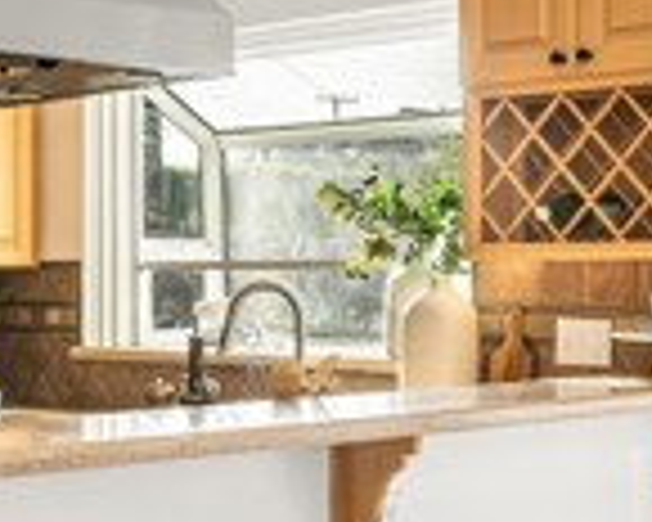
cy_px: 274
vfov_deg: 17.7
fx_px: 1679
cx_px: 387
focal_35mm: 87
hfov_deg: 22.0
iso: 100
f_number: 6.3
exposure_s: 1/30
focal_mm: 21
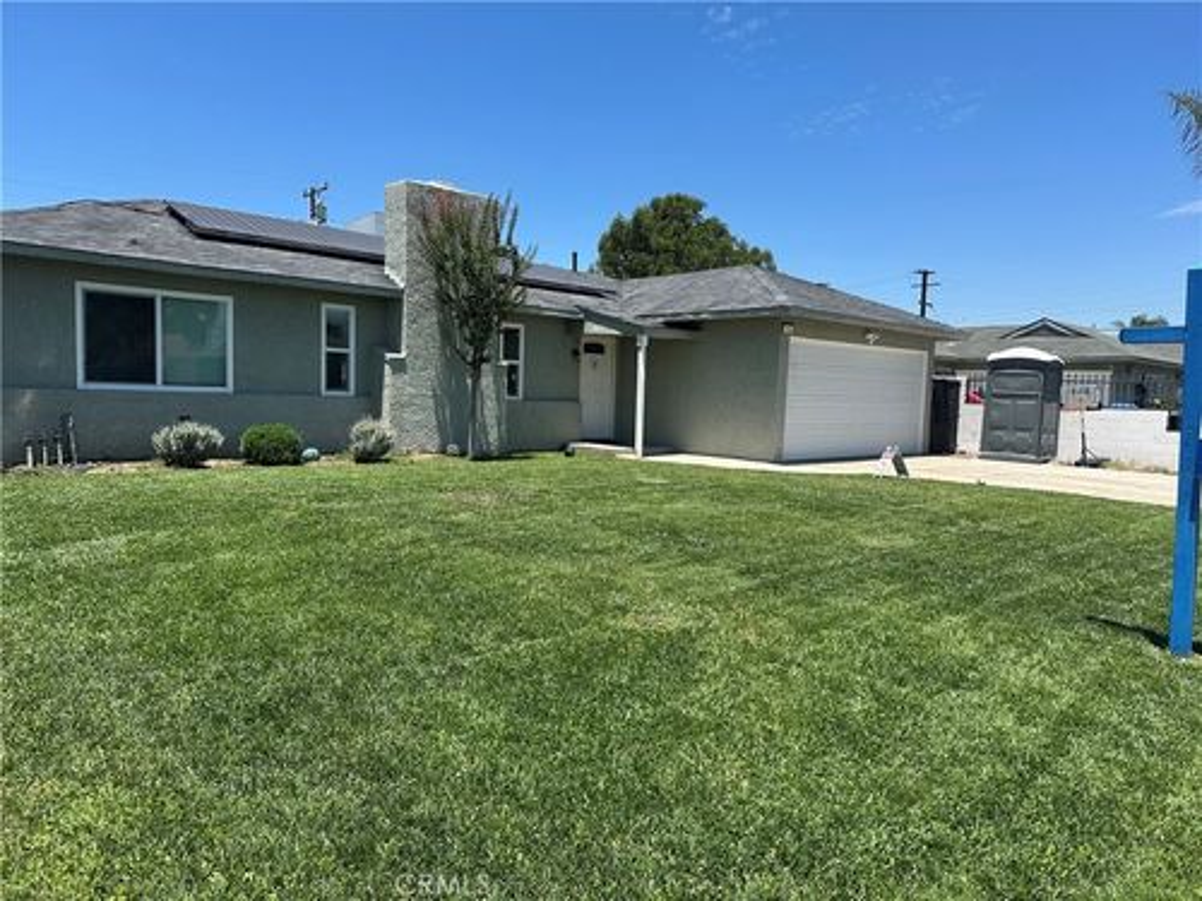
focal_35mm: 24
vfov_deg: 56.8
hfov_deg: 71.6
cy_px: 450
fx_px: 833
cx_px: 601
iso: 80
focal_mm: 6.86
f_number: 1.78
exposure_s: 1/3861
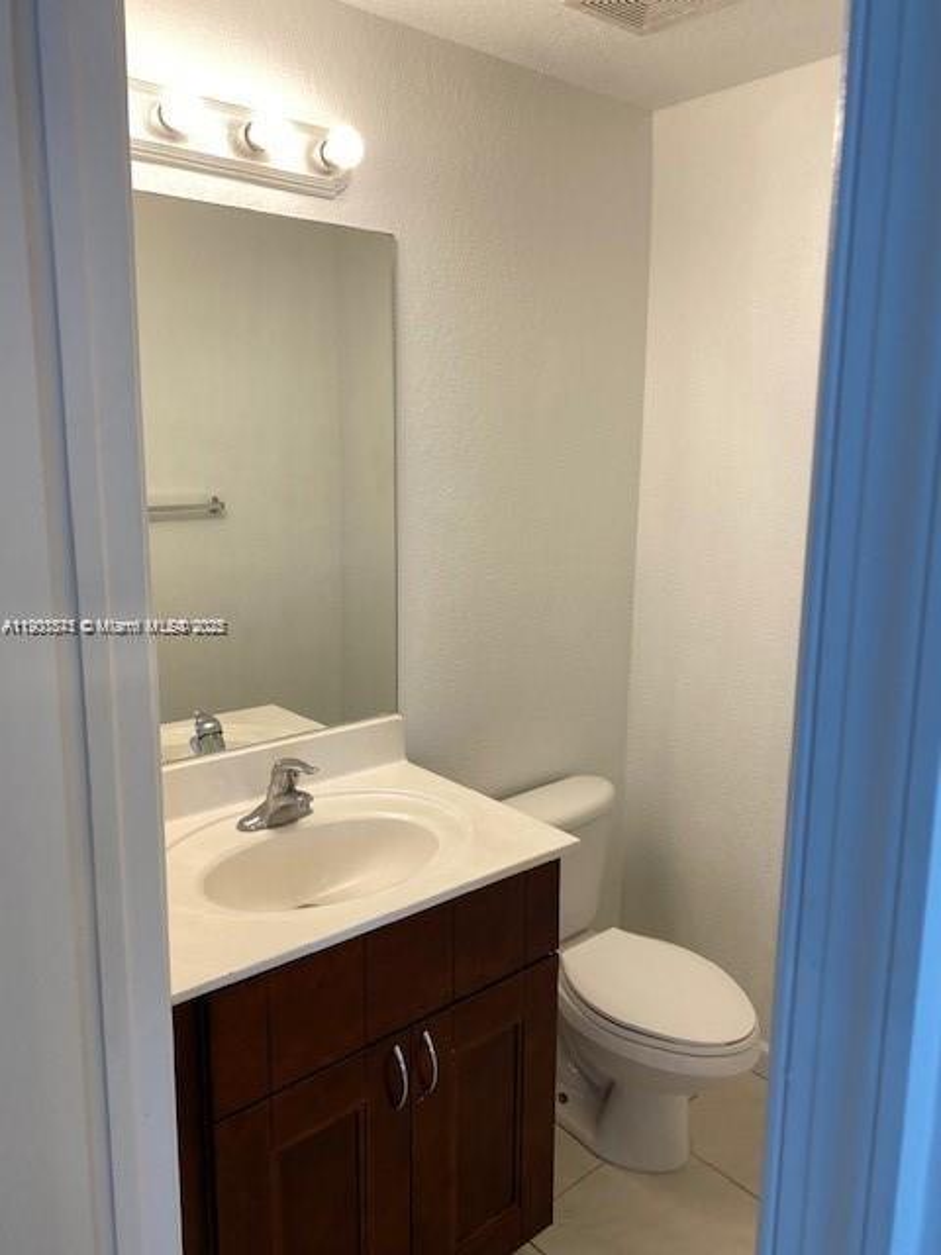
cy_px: 628
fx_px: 942
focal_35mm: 26
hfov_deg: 53.1
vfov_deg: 67.3
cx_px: 470
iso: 40
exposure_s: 1/120
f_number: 1.8
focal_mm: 4.25
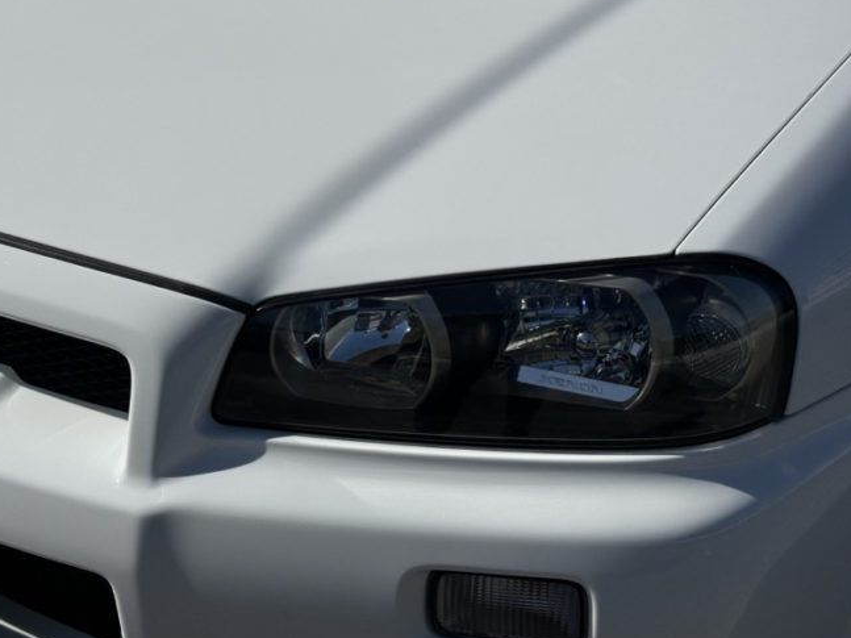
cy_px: 150
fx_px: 1868
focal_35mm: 76
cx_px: 234
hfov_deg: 25.4
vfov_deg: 19.2
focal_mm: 6.86
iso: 64
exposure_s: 1/18868
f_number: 1.78
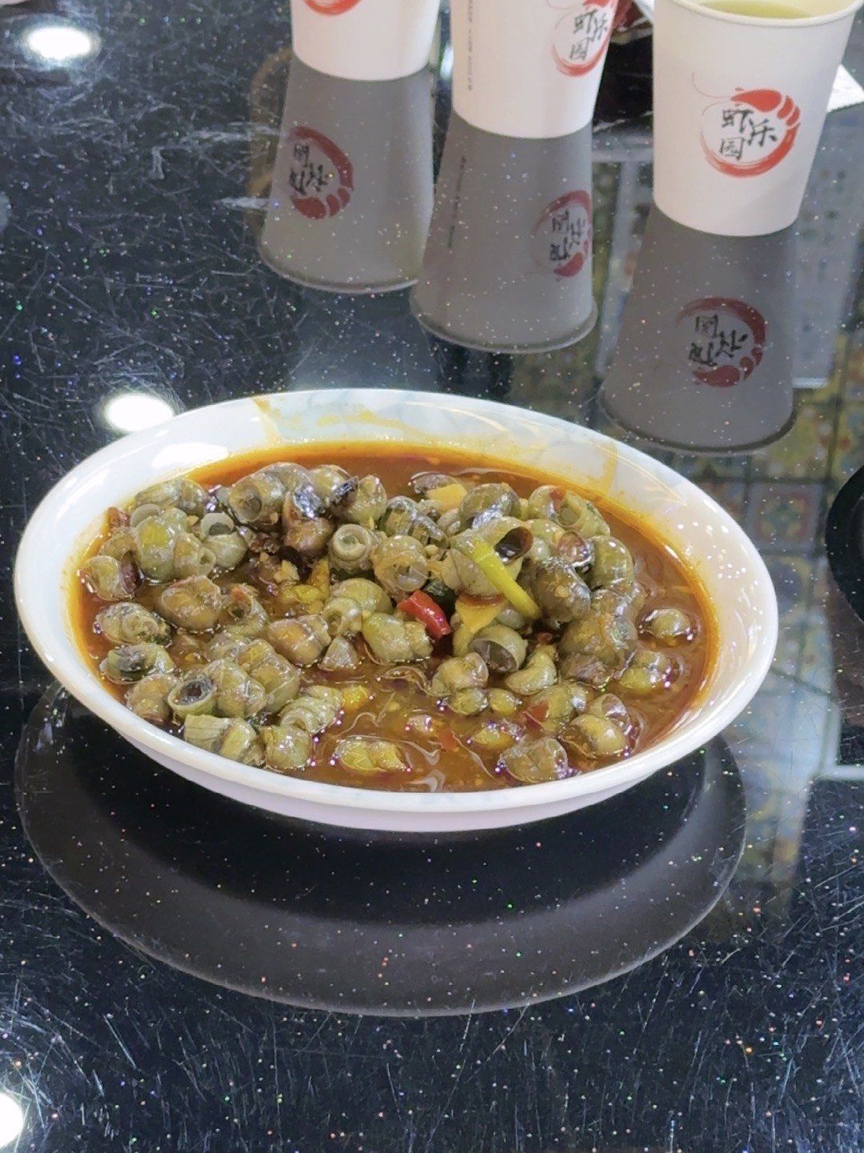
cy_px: 576
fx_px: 2463
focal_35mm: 74
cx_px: 432
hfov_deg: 19.9
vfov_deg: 26.3
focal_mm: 6.76
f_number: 1.78
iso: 320
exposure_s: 1/50
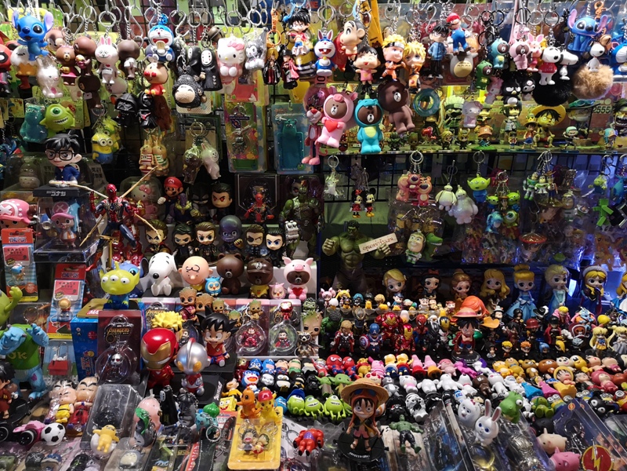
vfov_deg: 51.4
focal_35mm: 27
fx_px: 489
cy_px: 236
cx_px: 314
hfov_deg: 65.3
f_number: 1.8
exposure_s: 1/50
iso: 500
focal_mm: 3.95
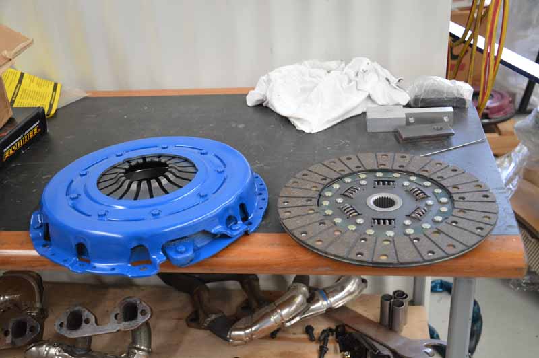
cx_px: 270
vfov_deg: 31.8
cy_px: 179
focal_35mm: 42
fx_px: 628
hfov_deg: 46.4
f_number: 4
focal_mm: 28
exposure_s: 1/60
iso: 450
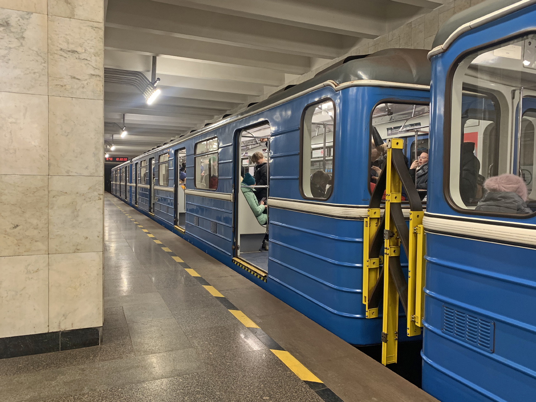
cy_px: 201
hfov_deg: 67.3
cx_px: 268
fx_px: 403
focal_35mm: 26
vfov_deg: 53.1
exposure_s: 1/50
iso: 125
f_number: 1.8
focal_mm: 4.25
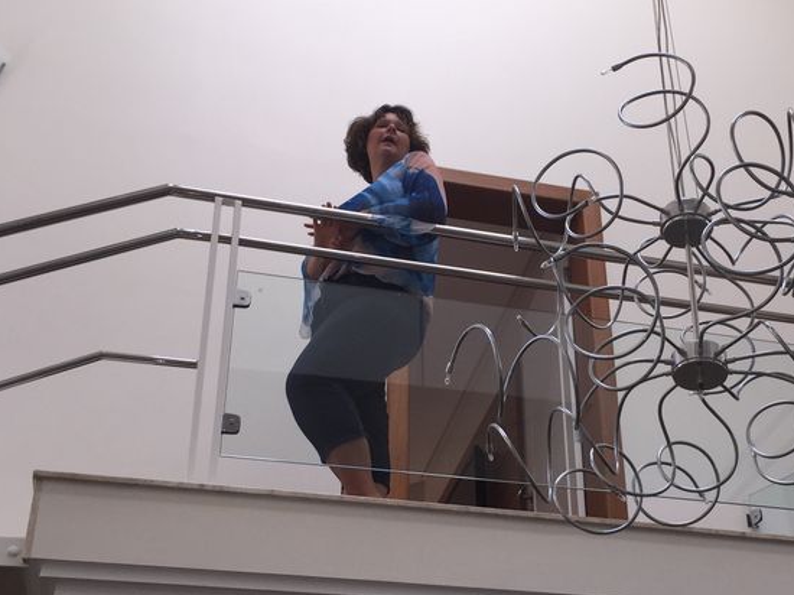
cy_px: 367
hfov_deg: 35.1
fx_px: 1238
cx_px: 549
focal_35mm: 54
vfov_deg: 26.9
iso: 32
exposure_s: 1/181
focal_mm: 4.15
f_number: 2.2
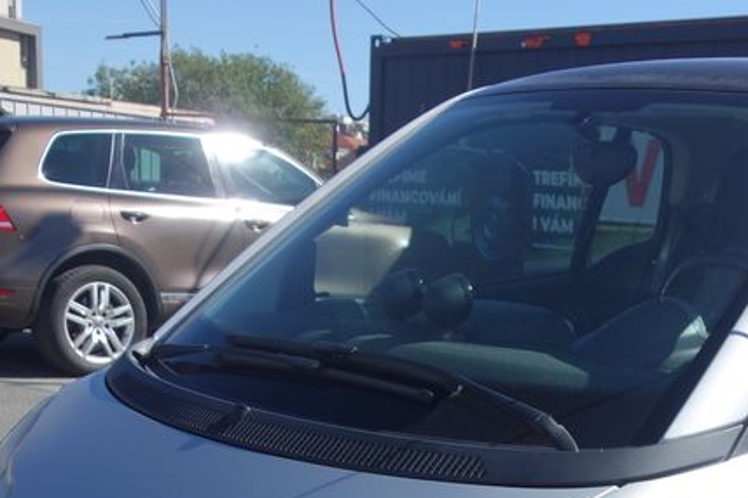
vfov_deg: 19.4
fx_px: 1392
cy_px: 560
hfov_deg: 29.6
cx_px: 554
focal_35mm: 67
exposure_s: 1/2000
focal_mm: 10.4
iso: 125
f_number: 2.2
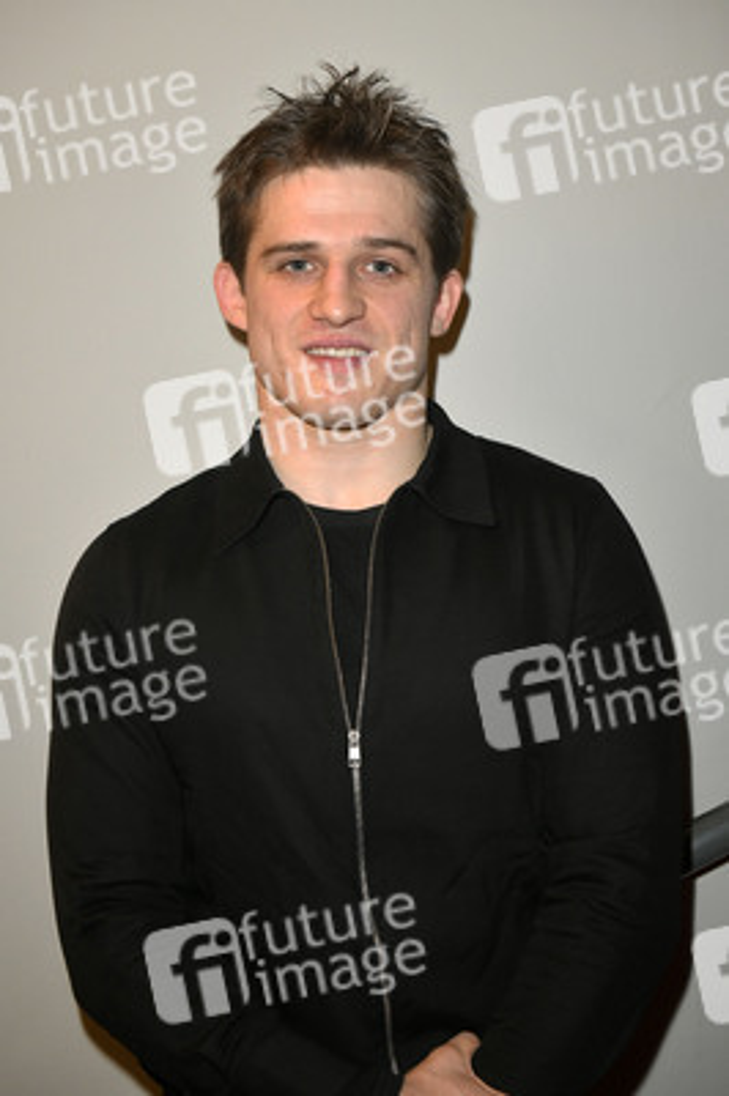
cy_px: 548
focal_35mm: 50
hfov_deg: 26.9
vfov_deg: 39.6
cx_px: 364
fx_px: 1521
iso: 2000
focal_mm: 50
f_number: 6.3
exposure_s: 1/160
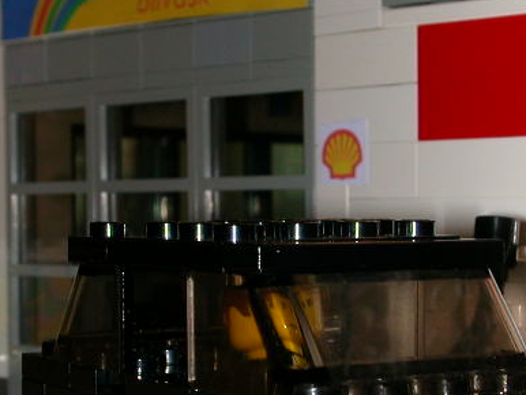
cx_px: 343
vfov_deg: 13.9
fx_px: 1612
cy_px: 286
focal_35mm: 106
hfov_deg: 18.5
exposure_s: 1/59.9
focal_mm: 9.7
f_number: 5.9
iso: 100
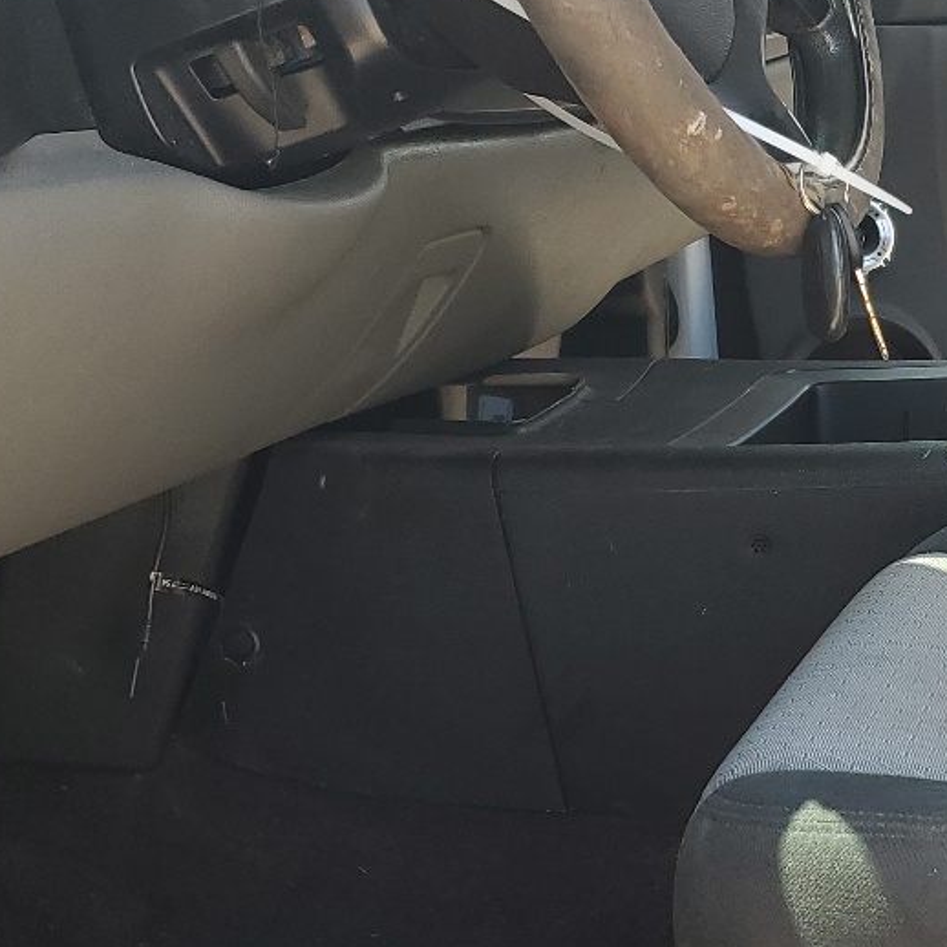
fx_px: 2198
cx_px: 1029
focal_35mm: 71
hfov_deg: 23.0
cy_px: 426
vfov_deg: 24.3
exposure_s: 1/250
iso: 50
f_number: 1.5
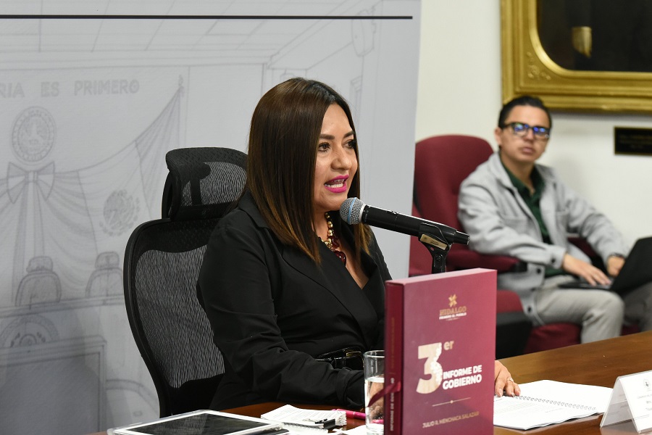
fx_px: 2101
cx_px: 326
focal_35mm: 116
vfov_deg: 11.8
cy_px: 218
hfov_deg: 17.6
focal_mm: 116
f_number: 6.3
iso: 4000
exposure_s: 1/50
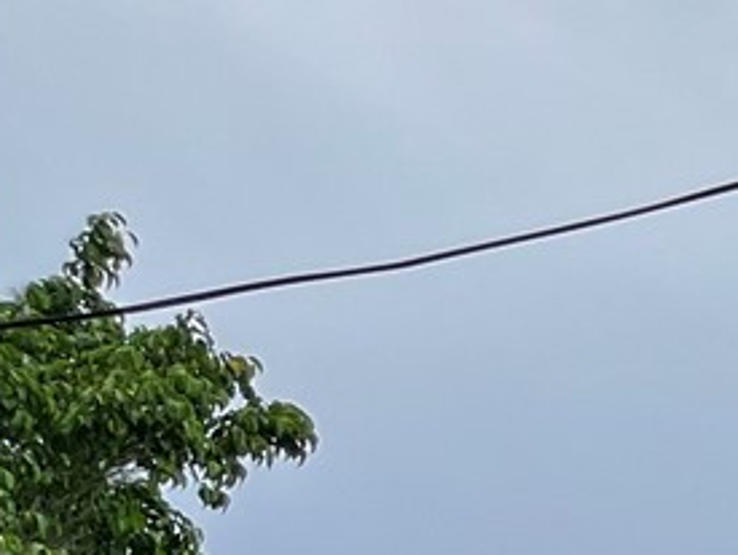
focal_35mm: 151
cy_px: 1480
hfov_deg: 10.1
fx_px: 3223
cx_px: 2117
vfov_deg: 8.7
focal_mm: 5.1
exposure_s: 1/1294
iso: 50
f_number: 1.6
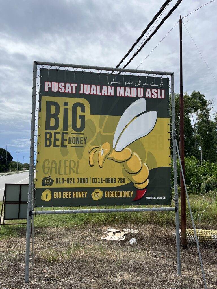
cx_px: 108
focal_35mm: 26
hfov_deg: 53.1
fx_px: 217
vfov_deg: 67.3
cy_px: 144
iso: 50
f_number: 1.6
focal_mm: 5.1
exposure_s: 1/5319
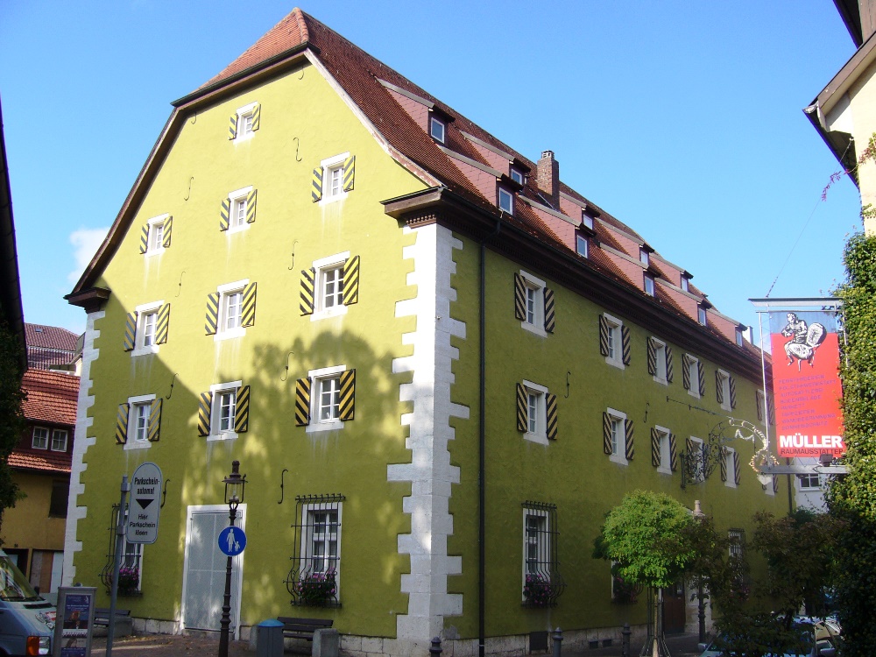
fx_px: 886
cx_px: 438
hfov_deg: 52.6
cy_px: 328
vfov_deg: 40.7
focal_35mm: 35
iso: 80
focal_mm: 5.8
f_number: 5.6
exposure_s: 1/200
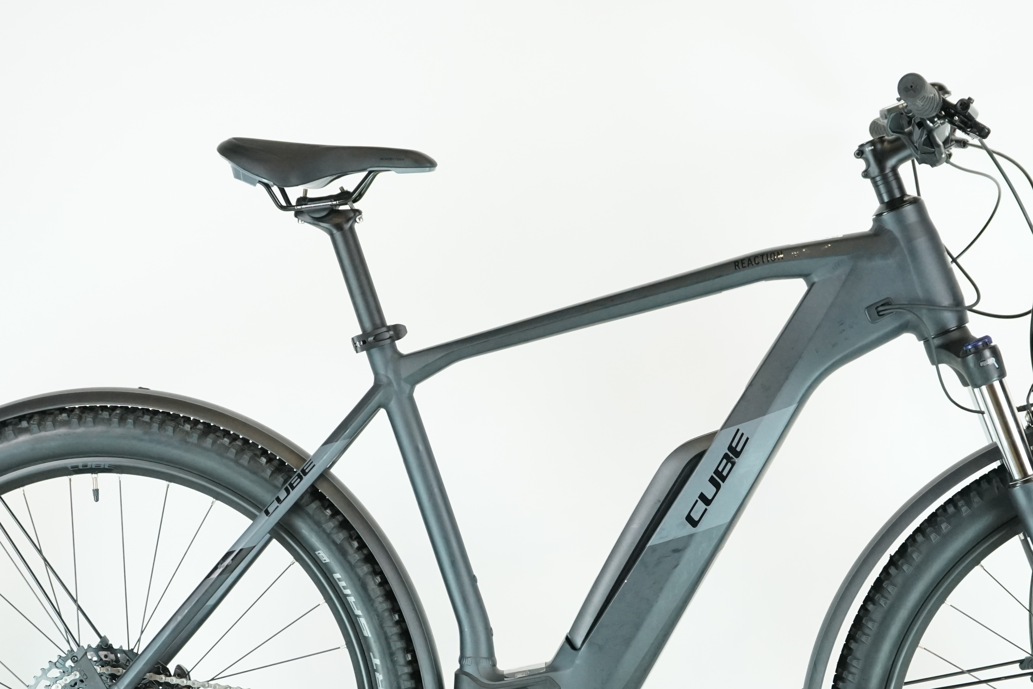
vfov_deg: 13.2
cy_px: 542
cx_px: 627
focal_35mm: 103
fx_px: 2955
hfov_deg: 19.8
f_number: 6.3
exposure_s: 1/200
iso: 2500
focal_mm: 61
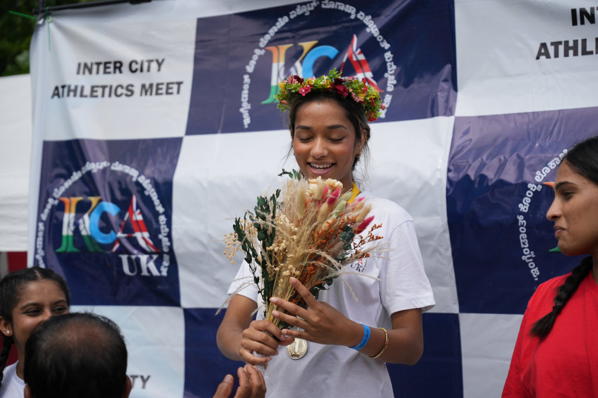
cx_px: 299
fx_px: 1071
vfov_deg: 21.1
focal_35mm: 64
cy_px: 199
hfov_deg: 31.2
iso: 250
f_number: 2.8
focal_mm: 64.5
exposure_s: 1/5000
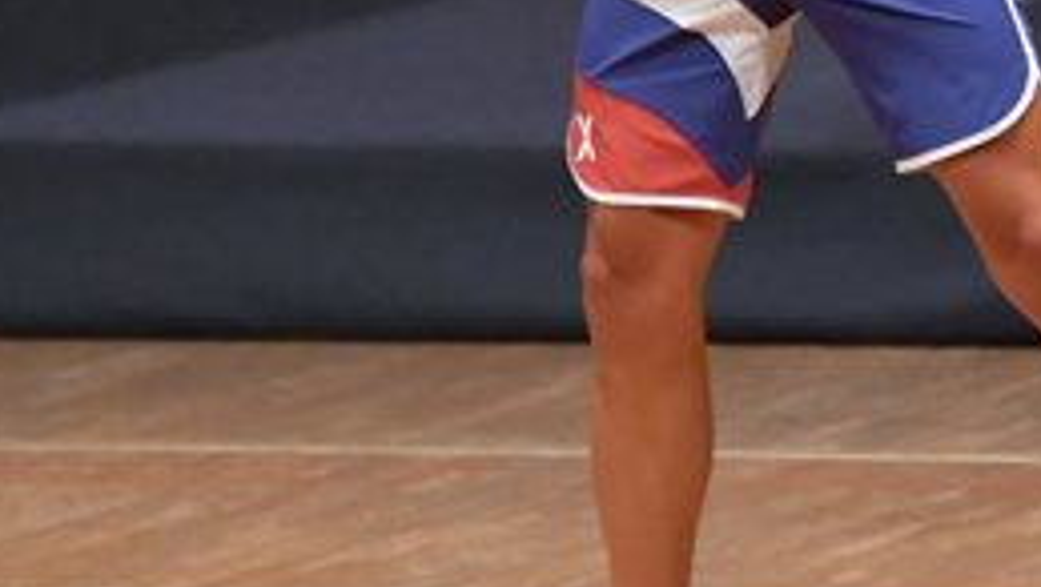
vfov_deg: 1.3
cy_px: -193
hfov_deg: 2.3
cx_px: 1015
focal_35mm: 941
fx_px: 25988
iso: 6400
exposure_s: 1/400
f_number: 5.6
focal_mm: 200
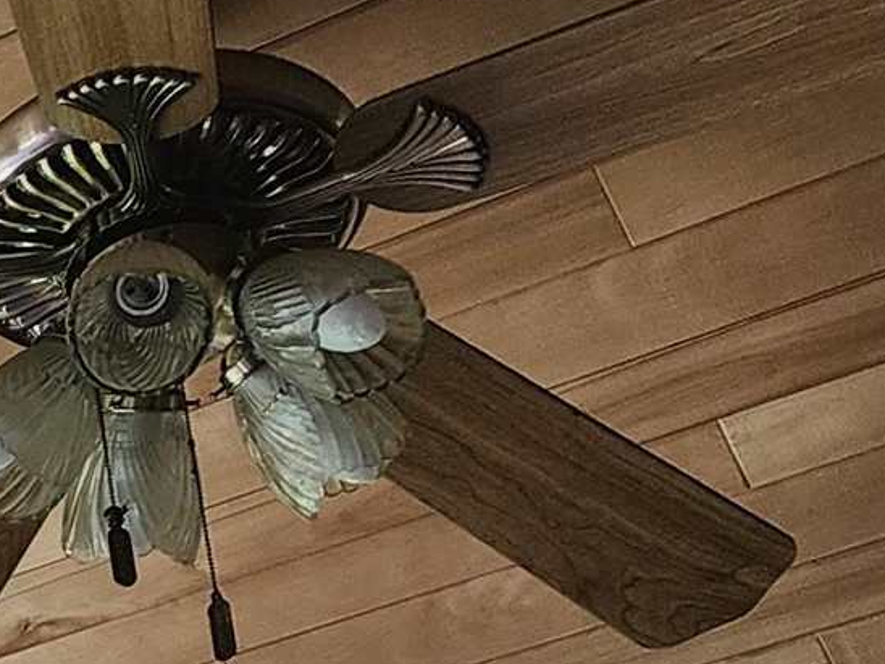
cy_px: 1010
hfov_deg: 13.2
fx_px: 3298
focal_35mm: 129
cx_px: -887
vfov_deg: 11.0
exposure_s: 1/180
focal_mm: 6.4
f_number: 1.8
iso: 160
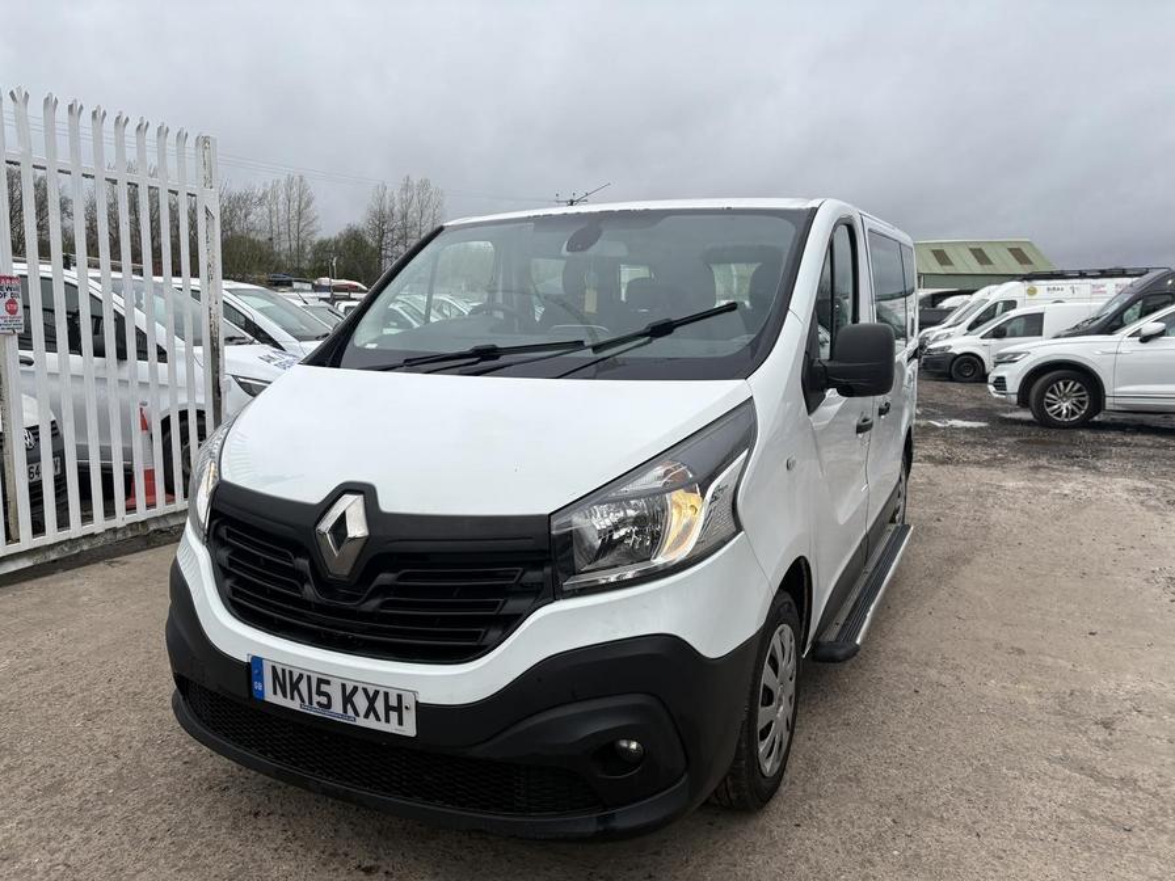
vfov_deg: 53.1
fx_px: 883
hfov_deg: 67.3
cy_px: 440
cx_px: 588
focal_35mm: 26
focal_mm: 5.96
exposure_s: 1/1799
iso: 50
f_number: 1.6
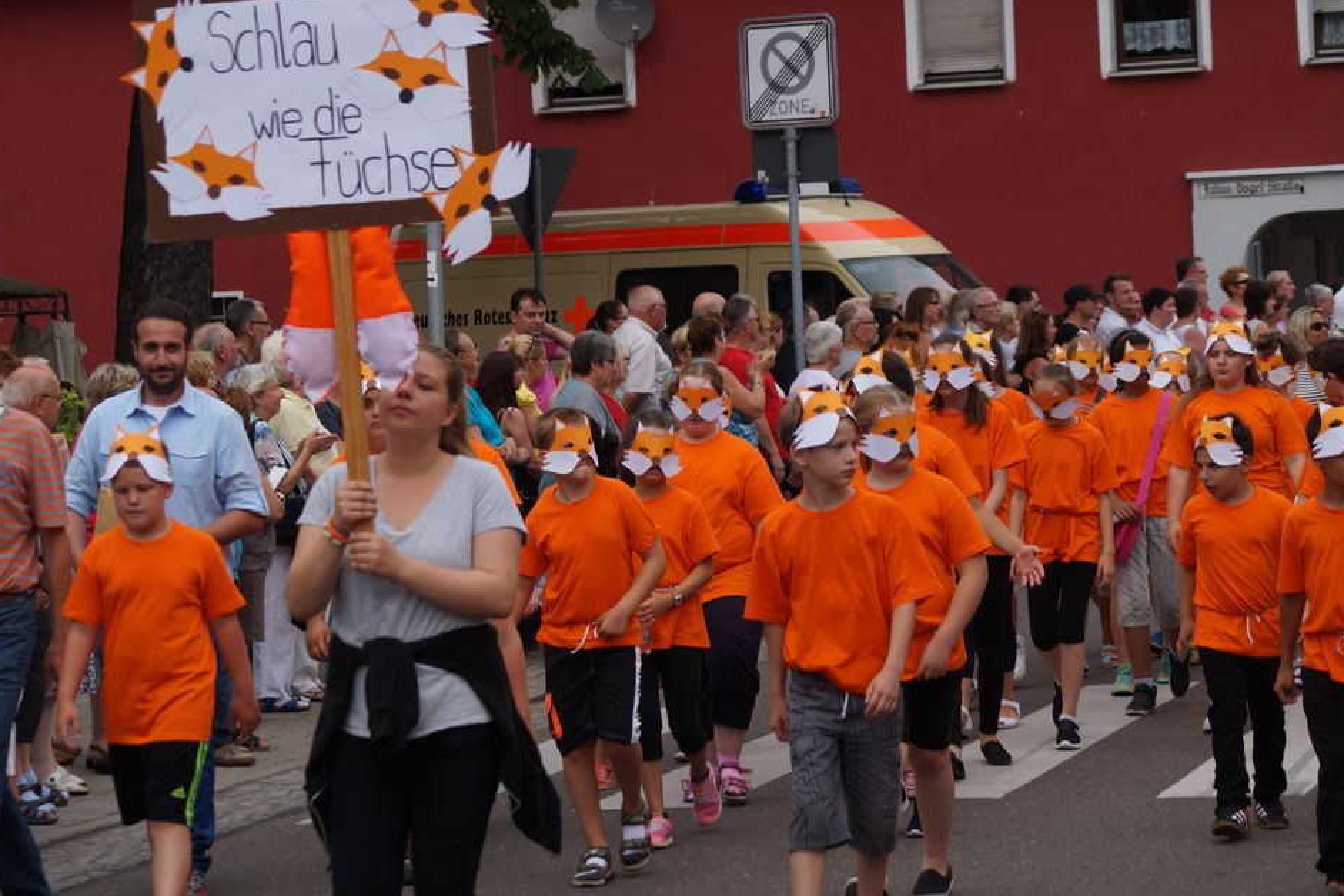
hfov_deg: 17.9
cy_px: 457
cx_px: 643
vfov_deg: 12.0
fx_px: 4256
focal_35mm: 114
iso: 100
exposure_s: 1/250
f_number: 5.6
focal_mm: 70
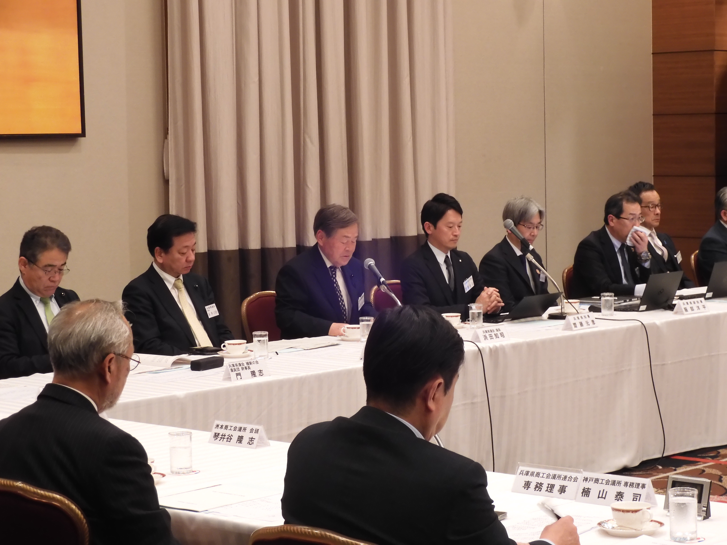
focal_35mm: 85
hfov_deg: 23.0
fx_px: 1785
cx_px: 364
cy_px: 272
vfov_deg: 17.4
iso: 500
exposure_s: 1/15
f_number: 5
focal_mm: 15.2
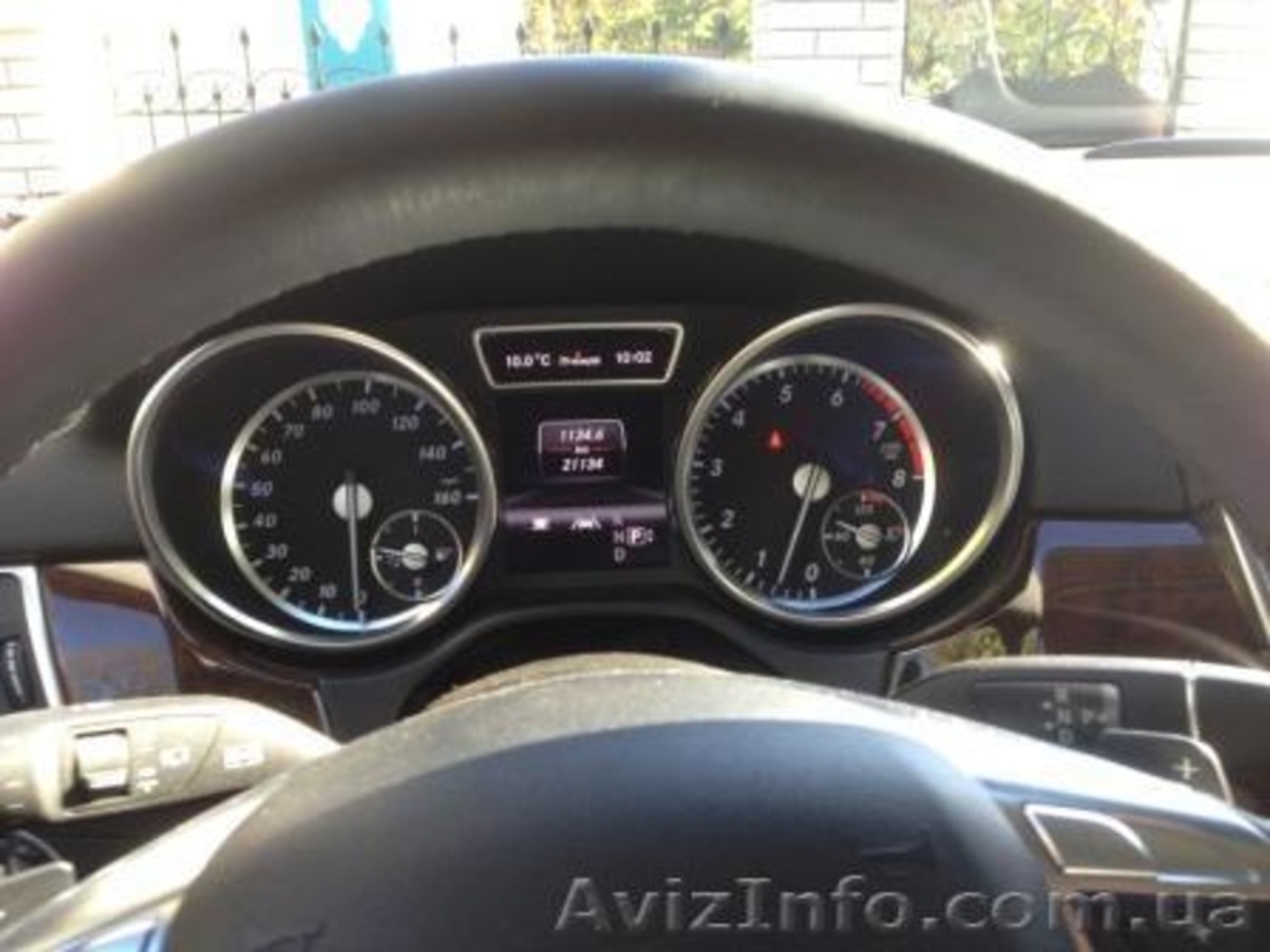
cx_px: 635
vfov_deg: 42.9
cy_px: 476
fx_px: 1211
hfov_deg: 55.4
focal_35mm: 33
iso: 64
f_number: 2.4
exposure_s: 1/60
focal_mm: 4.12
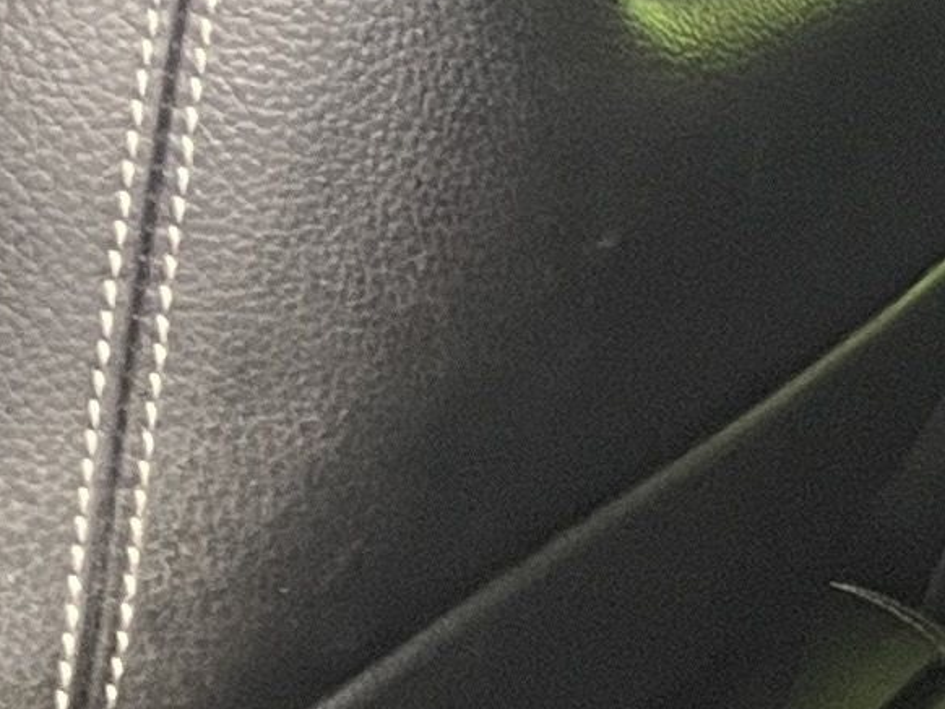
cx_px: 2687
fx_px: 4916
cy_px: 956
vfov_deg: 8.1
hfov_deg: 9.1
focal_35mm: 180
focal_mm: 4.2
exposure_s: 1/50
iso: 250
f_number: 1.6
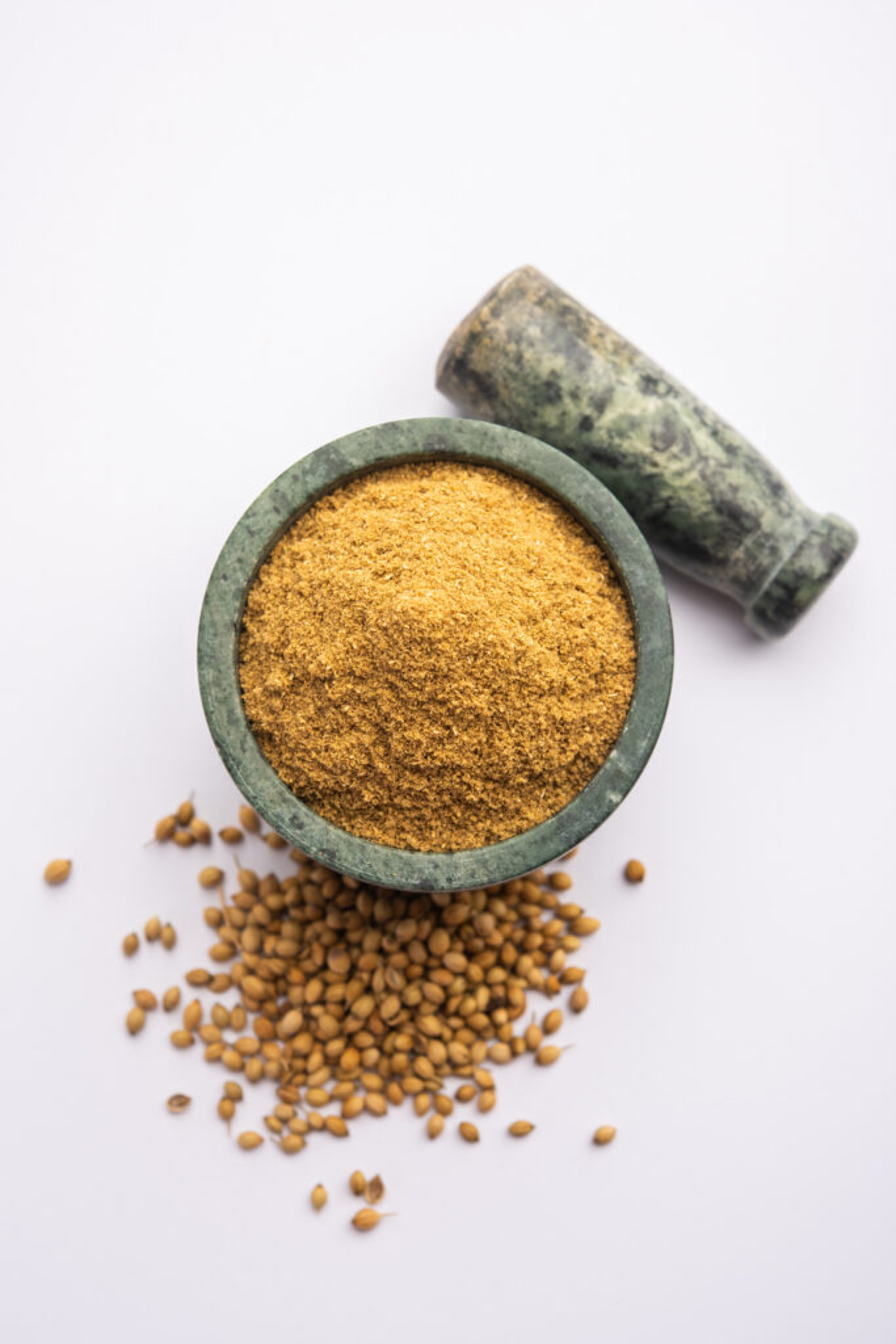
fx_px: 2239
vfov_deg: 33.4
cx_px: 448
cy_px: 672
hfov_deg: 22.6
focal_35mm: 60
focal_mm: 60
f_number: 8
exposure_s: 1/125
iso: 100
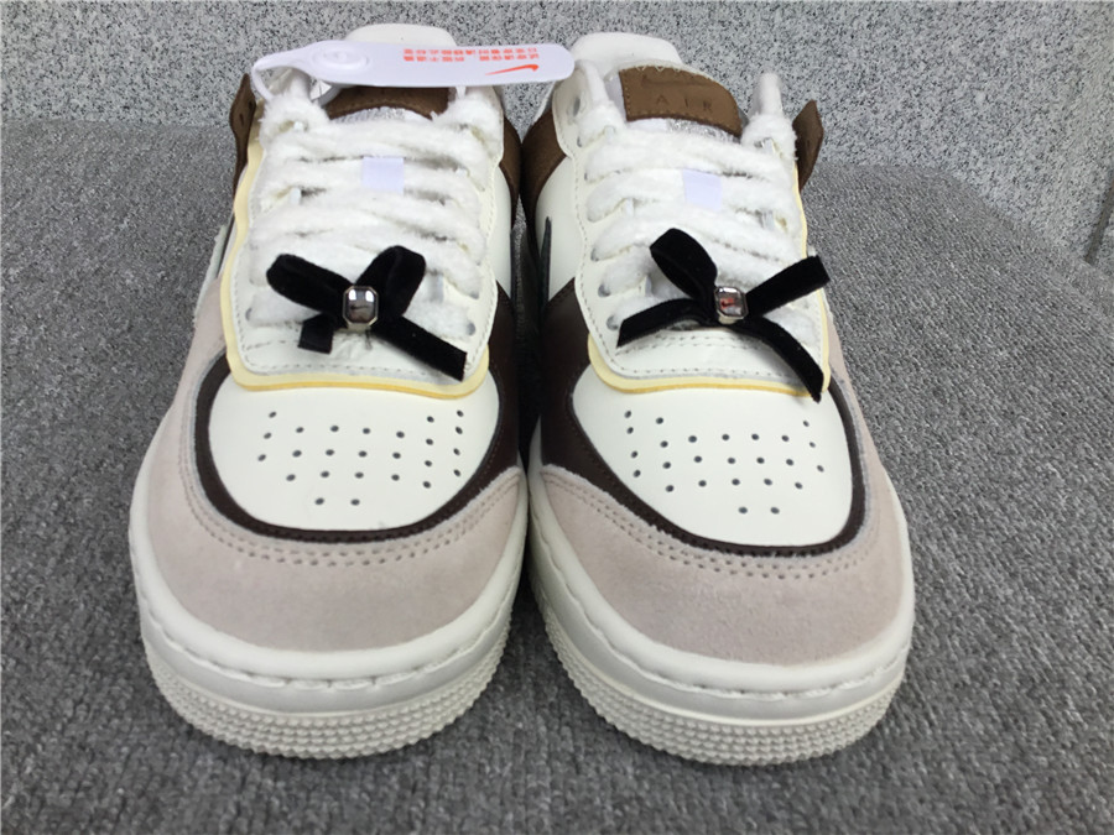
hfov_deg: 58.4
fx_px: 998
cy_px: 418
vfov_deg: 45.4
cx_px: 557
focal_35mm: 31
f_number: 2.4
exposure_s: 1/936
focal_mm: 3.3
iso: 25
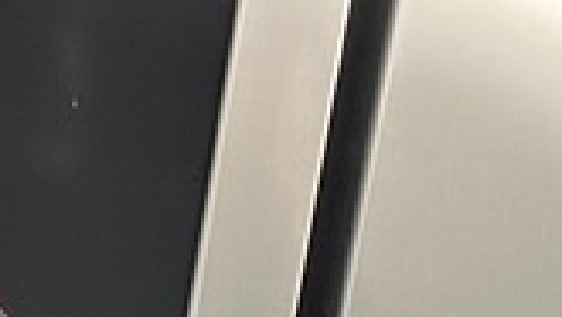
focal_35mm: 160
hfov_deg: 10.7
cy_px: -927
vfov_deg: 6.3
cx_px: -930
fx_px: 2385
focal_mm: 6.86
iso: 250
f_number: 1.78
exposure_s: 1/60
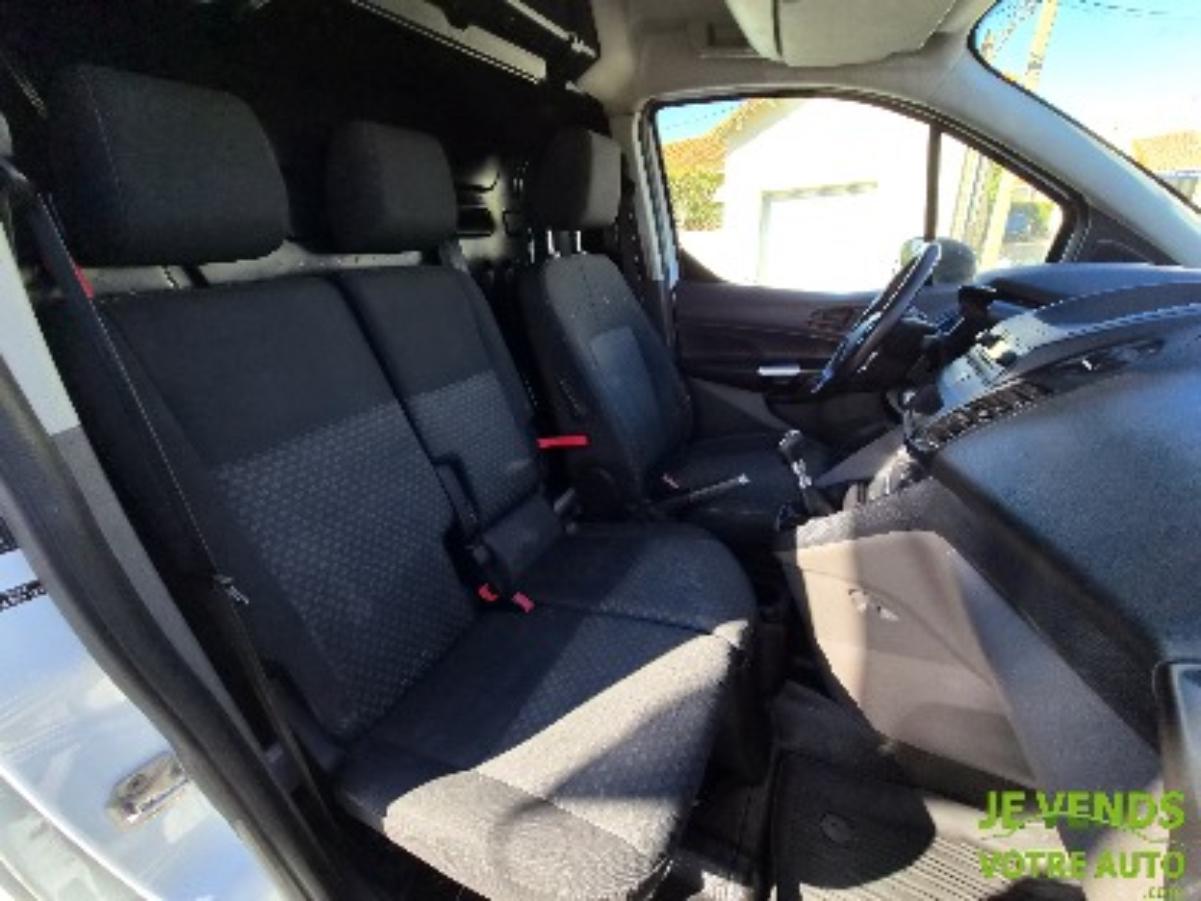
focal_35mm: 13
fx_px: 451
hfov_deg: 106.2
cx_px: 600
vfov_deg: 89.9
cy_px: 450
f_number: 2.2
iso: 160
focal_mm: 2.2
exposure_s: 1/998
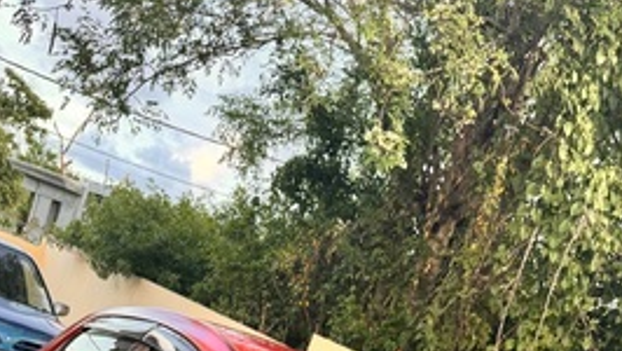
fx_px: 974
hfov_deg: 35.3
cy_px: 681
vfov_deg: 16.2
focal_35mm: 59
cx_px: 367
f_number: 1.78
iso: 64
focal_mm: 6.76
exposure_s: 1/121
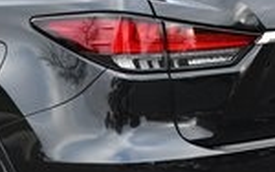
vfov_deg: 6.7
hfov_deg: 10.6
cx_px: -9
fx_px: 1470
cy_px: 180
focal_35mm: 196
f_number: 8
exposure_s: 1/400
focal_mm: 30
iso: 3200
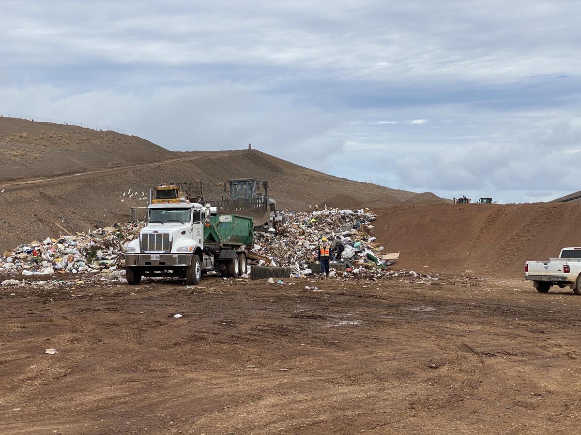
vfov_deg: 28.0
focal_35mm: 52
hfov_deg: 36.8
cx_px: 290
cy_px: 218
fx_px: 873
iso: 20
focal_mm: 6
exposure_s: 1/1916
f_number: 2
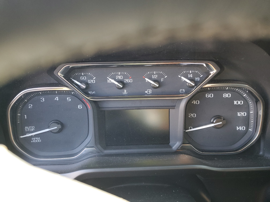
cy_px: 101
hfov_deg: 67.3
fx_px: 203
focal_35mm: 26
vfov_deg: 53.1
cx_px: 135
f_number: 1.5
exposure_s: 1/60.2
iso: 106
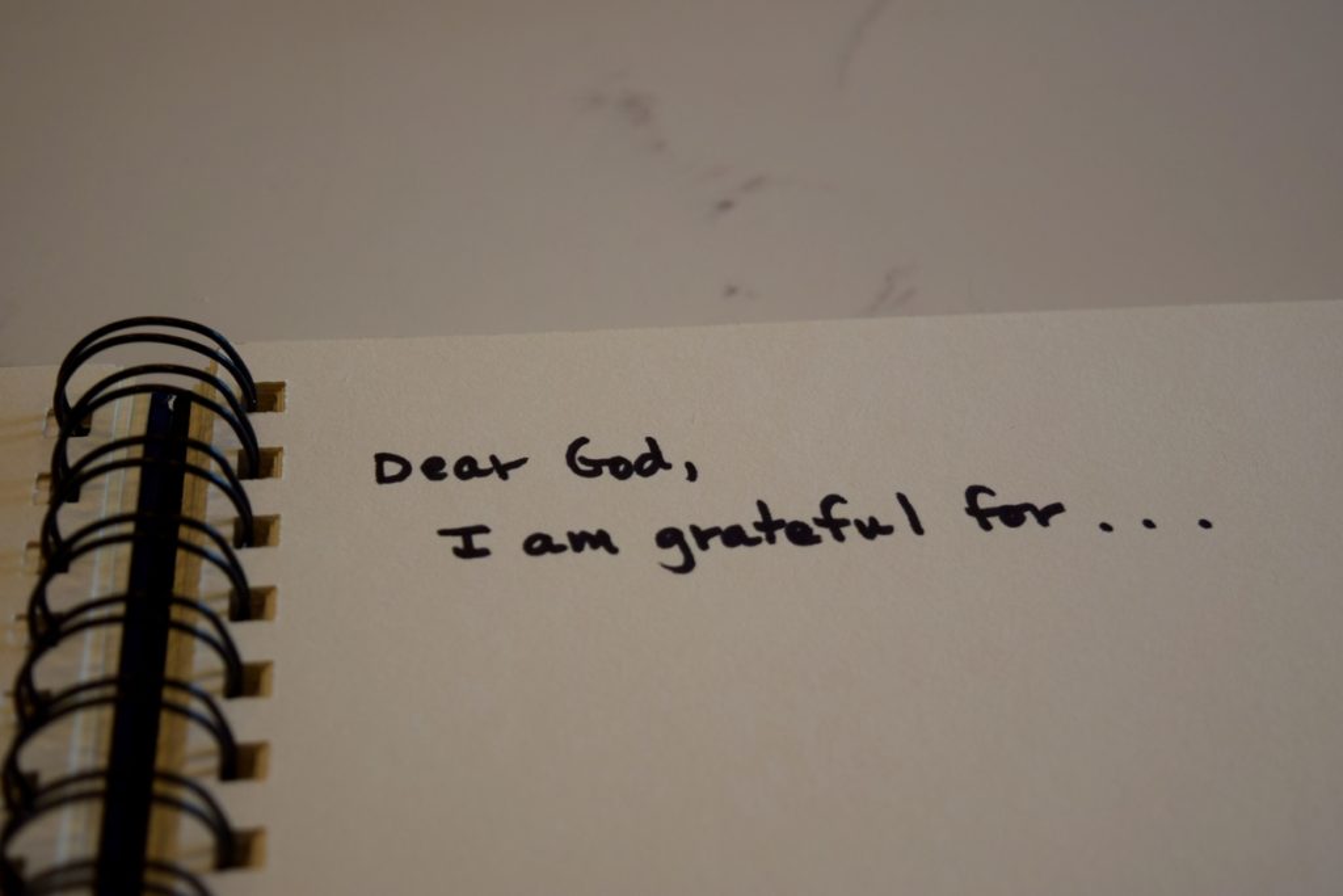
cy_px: 448
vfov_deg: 20.2
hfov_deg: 29.9
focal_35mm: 68
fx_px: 2518
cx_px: 672
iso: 400
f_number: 5.3
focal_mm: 45
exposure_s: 1/125
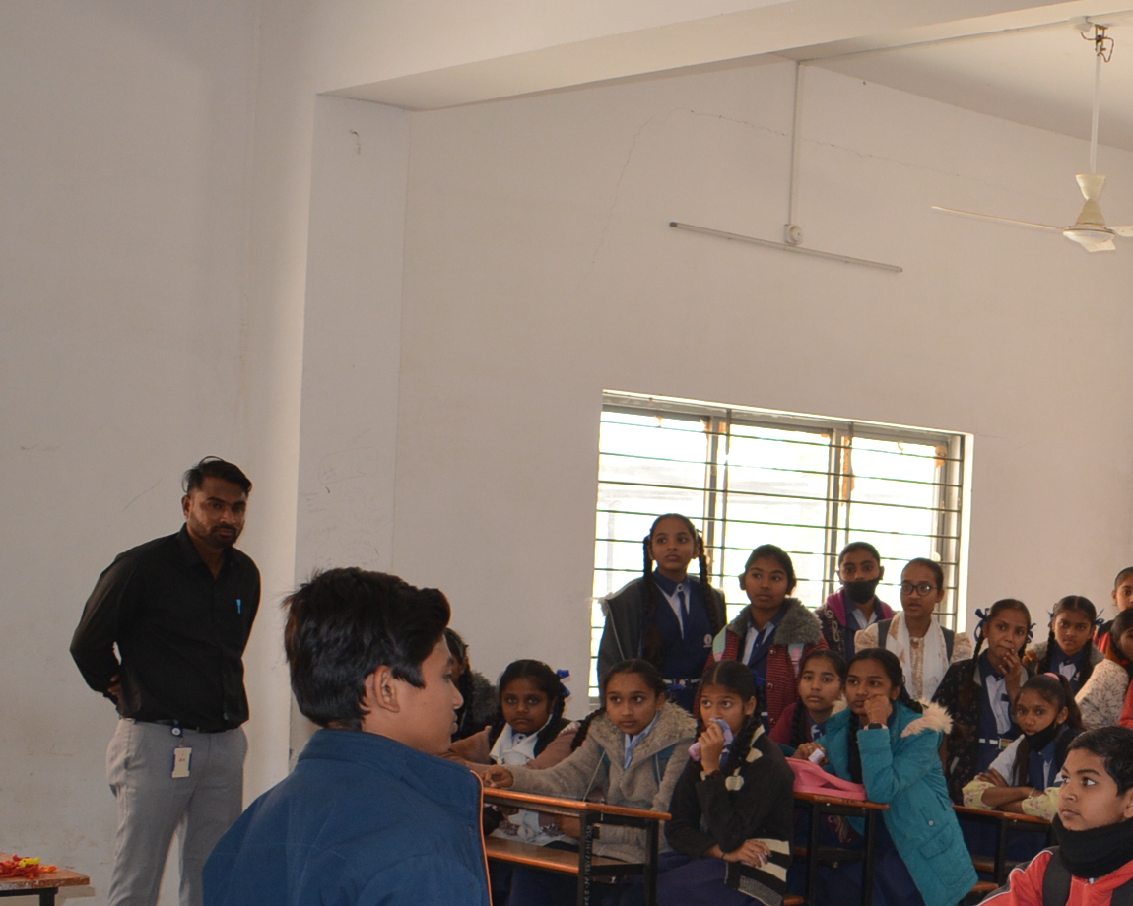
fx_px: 2213
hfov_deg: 27.0
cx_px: 1149
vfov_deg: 22.8
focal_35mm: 66
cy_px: 750
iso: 400
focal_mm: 18
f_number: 3.5
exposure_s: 1/125
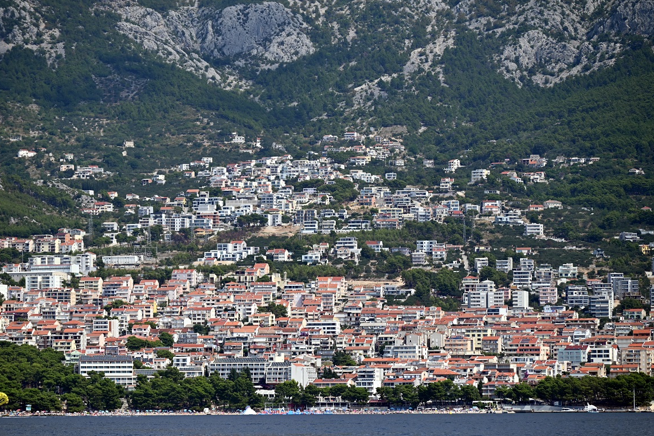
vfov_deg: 7.3
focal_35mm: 188
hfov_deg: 10.9
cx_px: 303
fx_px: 3416
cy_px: 227
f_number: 5.6
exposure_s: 1/1000
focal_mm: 165
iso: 140
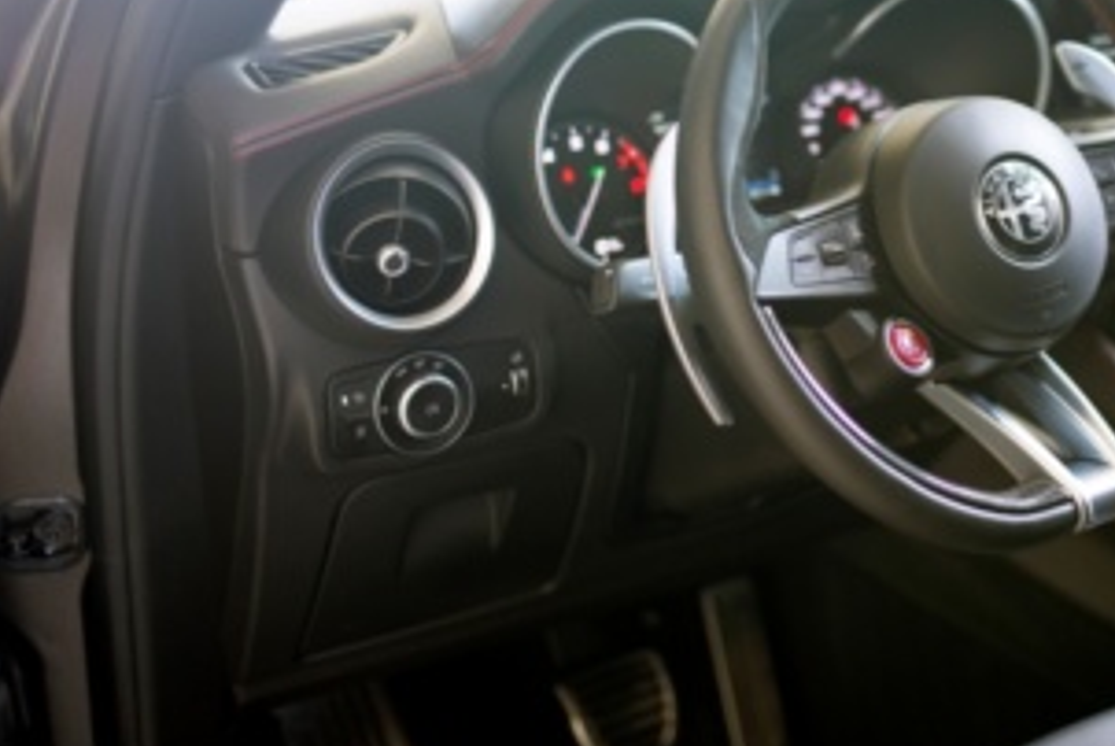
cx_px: 919
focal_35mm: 58
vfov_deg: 23.2
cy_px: 207
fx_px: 1798
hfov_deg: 33.3
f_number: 1.8
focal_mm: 35
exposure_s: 1/50
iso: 800
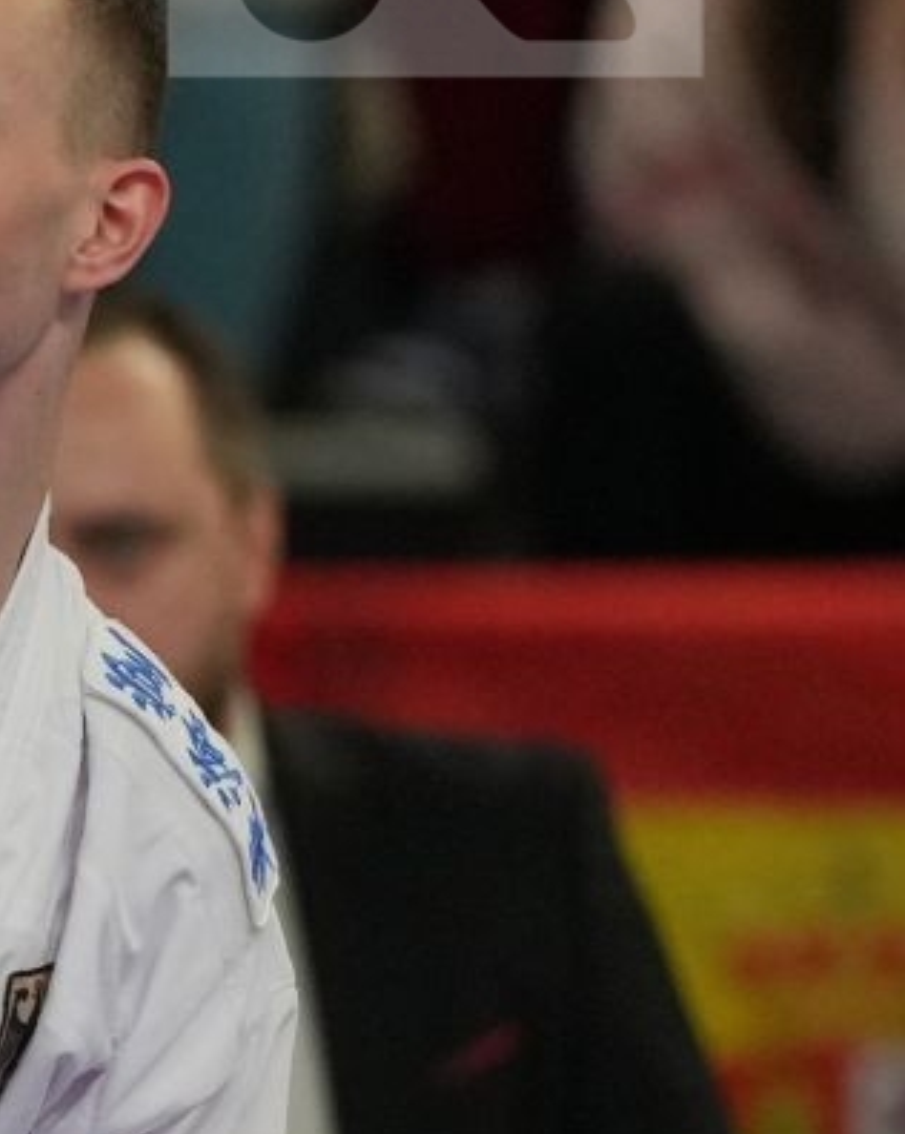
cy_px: 830
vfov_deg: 1.5
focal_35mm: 1281
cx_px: -1506
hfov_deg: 1.2
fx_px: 42955
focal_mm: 200
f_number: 2.8
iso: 1600
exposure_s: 1/1000
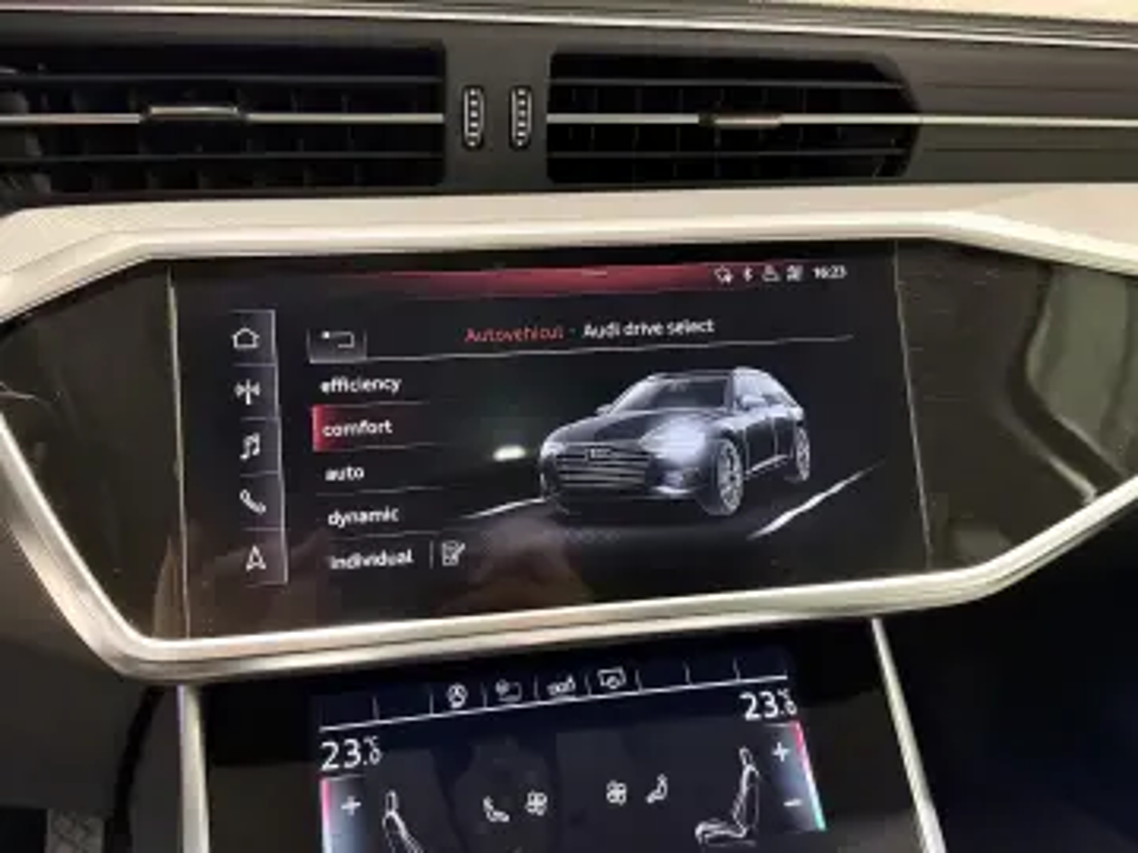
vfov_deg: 56.8
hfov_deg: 71.6
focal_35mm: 24
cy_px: 426
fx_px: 789
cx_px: 569
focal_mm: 6.76
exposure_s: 1/38
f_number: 1.78
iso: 800
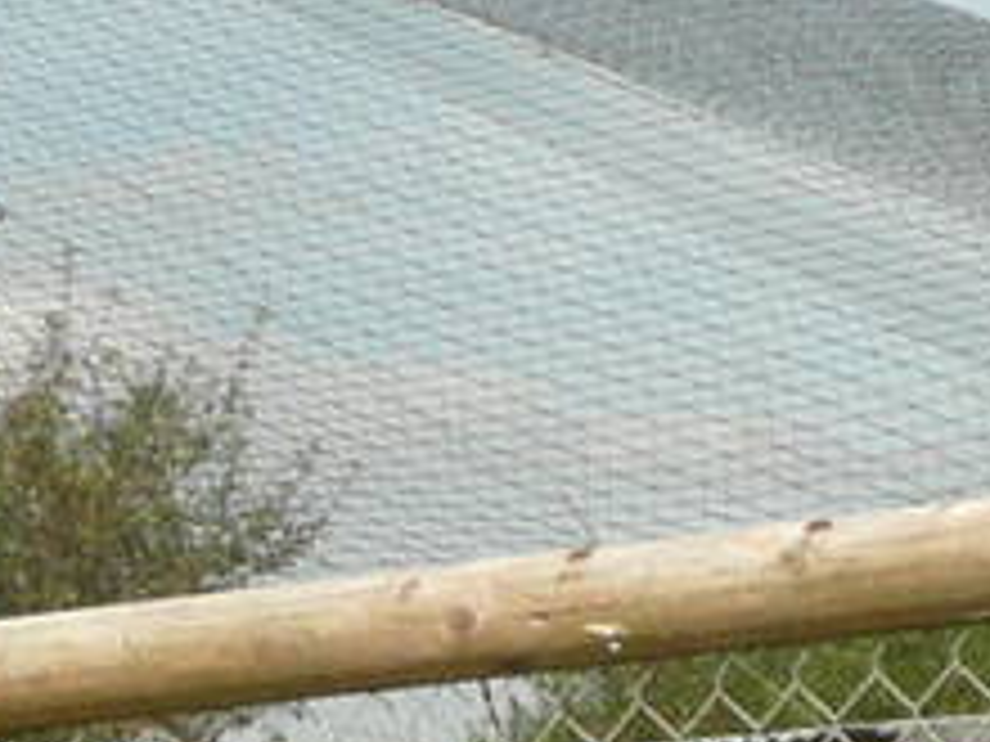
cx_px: 9
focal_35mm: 204
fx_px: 5834
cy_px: 917
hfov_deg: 9.6
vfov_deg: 7.2
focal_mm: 4.6
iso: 100
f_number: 8
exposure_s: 1/200
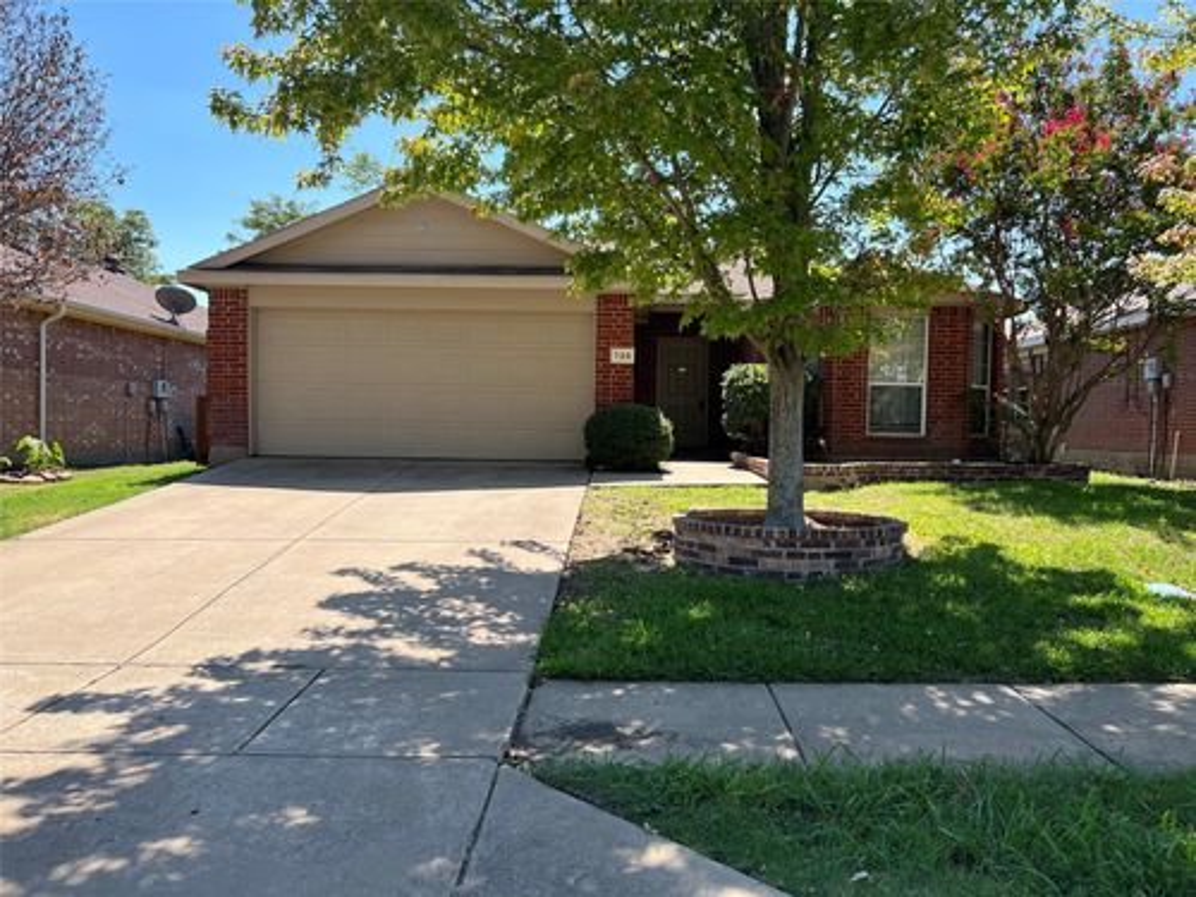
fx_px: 898
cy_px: 448
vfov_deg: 53.1
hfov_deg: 67.3
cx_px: 598
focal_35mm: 26
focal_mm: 5.7
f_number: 1.5
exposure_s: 1/2008
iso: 50
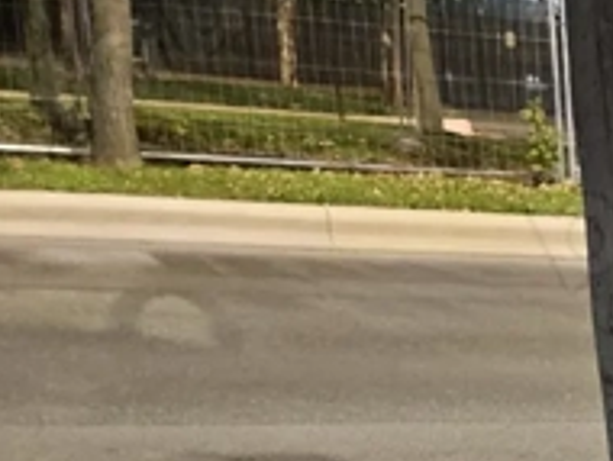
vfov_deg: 11.2
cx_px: 1297
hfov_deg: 13.5
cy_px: 916
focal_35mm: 121
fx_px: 2145
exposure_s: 1/25
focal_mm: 5.4
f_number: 1.8
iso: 1000
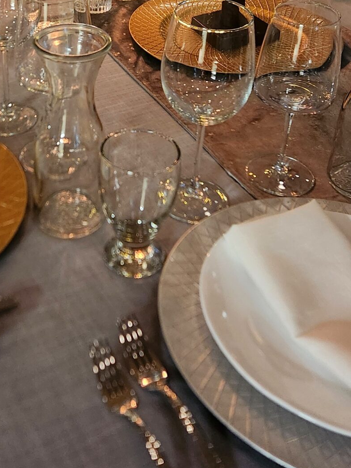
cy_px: 65
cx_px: 94
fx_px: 757
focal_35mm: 56
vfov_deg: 32.9
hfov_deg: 25.8
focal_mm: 5.4
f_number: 1.8
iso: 640
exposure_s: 1/30
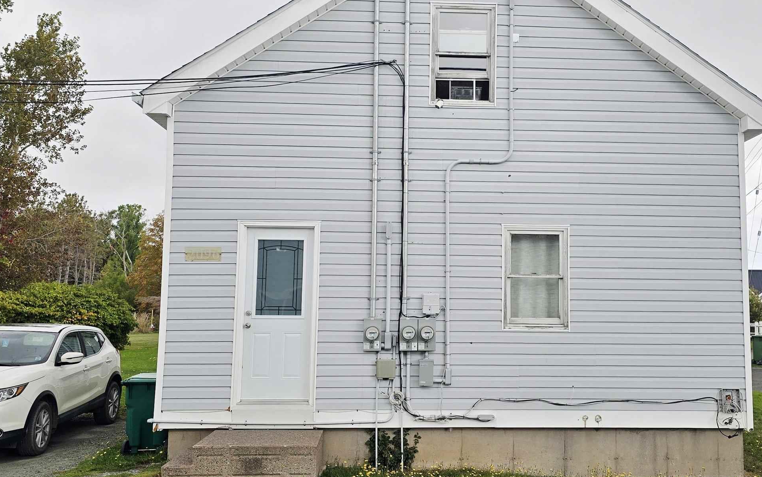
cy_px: 240
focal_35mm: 39
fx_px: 810
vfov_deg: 32.8
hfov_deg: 49.9
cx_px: 472
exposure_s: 1/294
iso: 12
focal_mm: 6.3
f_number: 1.7
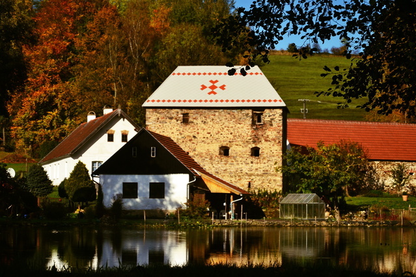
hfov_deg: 18.2
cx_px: 208
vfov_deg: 12.2
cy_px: 138
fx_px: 1300
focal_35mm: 112
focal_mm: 75
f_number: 6.3
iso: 200
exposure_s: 1/640
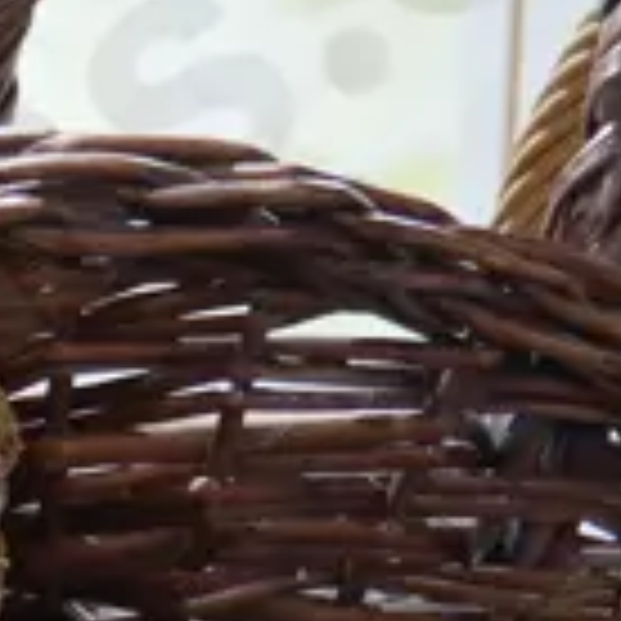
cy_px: 767
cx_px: -711
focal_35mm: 184
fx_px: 3735
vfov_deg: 9.4
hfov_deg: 8.9
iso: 640
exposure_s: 1/60
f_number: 3.5
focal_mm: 14
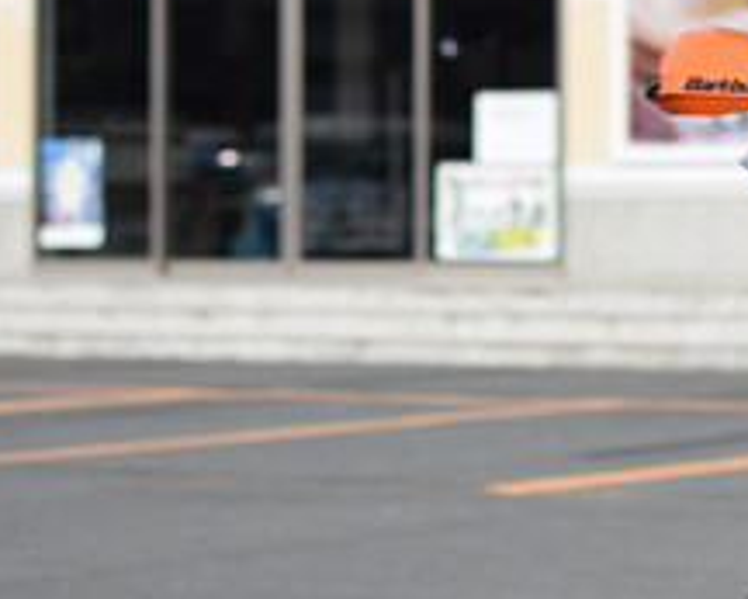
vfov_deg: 8.9
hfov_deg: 11.0
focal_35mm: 174
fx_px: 3846
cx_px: 665
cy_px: 158
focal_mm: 35
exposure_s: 1/3200
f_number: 2.2
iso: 100
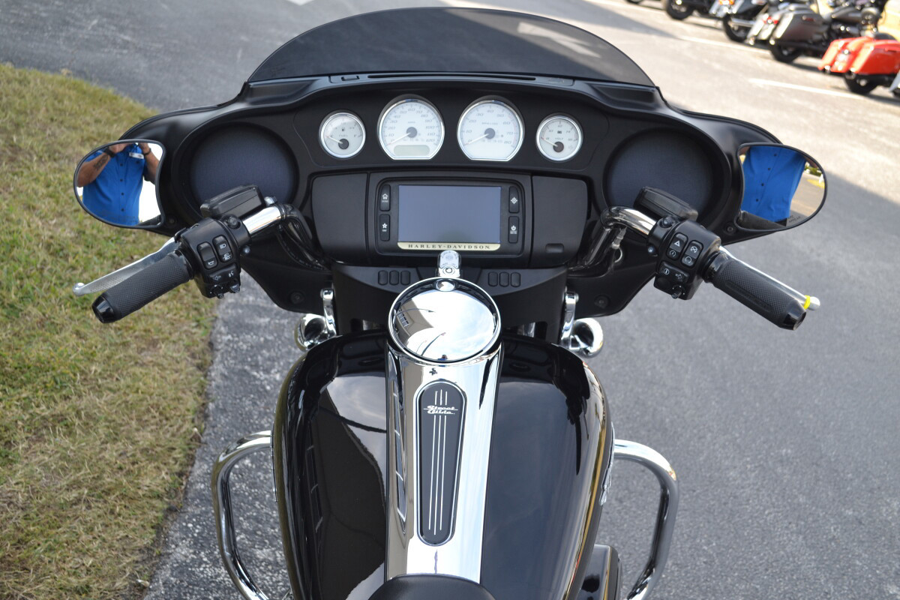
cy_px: 300
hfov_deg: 46.4
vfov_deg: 31.9
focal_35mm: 42
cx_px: 450
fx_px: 1050
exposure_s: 1/125
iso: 180
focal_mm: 28
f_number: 5.6
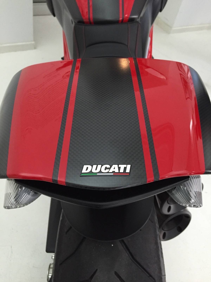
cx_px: 106
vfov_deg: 61.7
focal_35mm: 29
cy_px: 141
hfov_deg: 48.2
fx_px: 236
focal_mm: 4.15
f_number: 2.2
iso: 200
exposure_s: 1/30
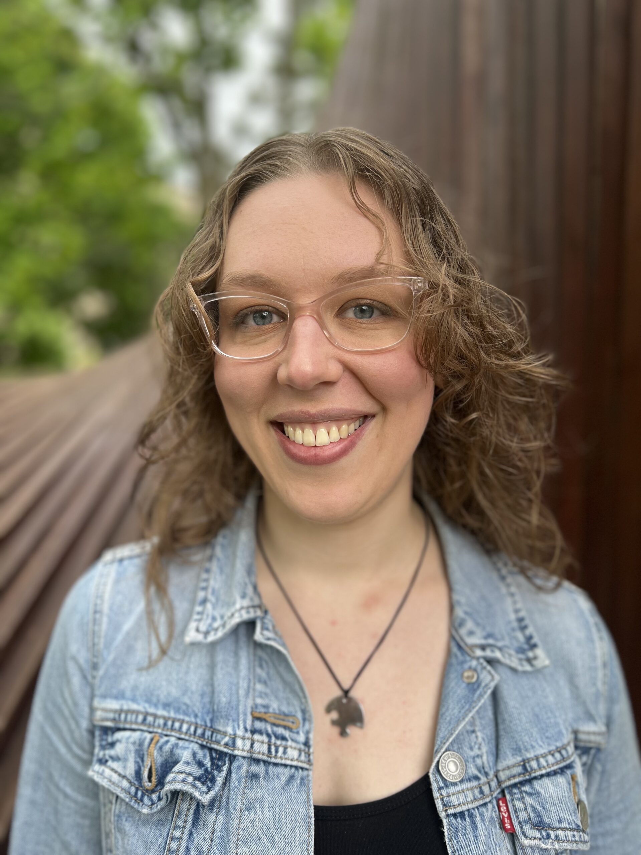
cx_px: 320
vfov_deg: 67.3
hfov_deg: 53.1
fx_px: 642
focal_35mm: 26
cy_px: 428
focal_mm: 5.7
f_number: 1.5
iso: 32
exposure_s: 1/121
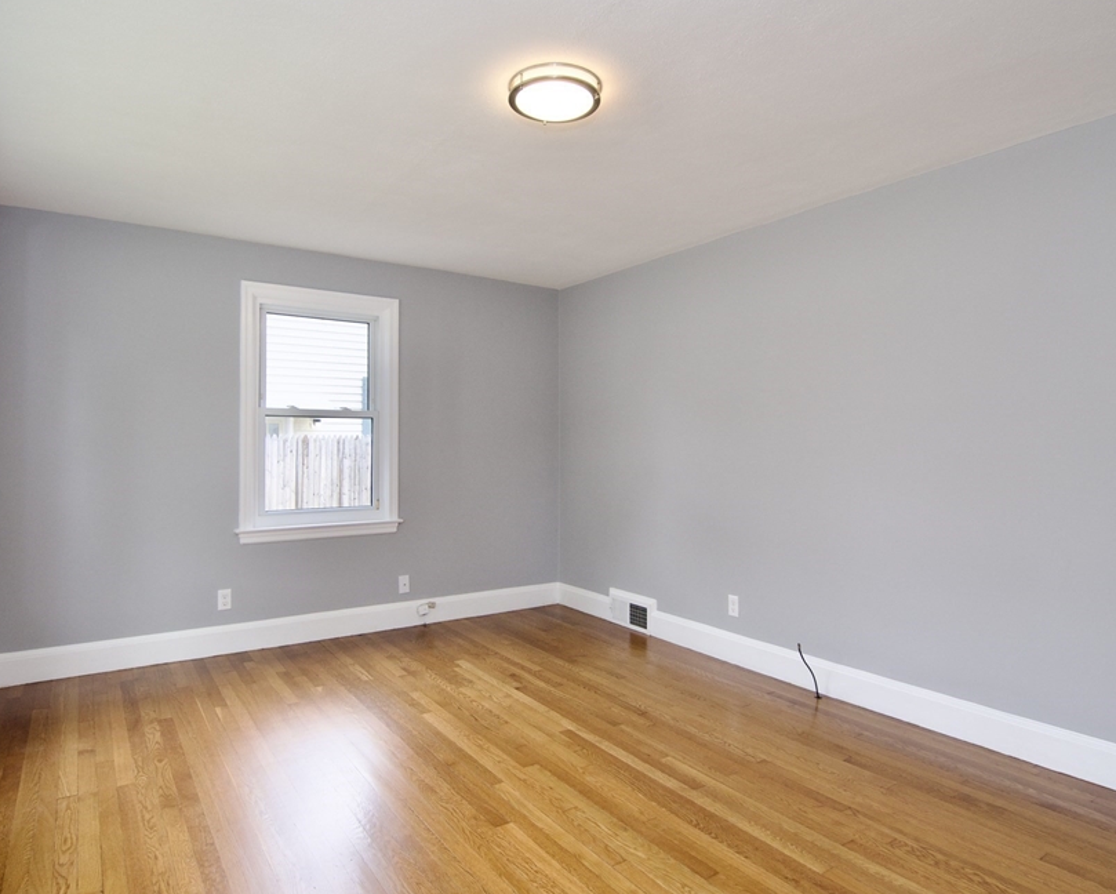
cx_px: 542
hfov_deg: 81.5
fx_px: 647
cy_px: 442
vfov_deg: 69.2
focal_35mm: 20
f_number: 5.6
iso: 320
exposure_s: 1/125
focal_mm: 11
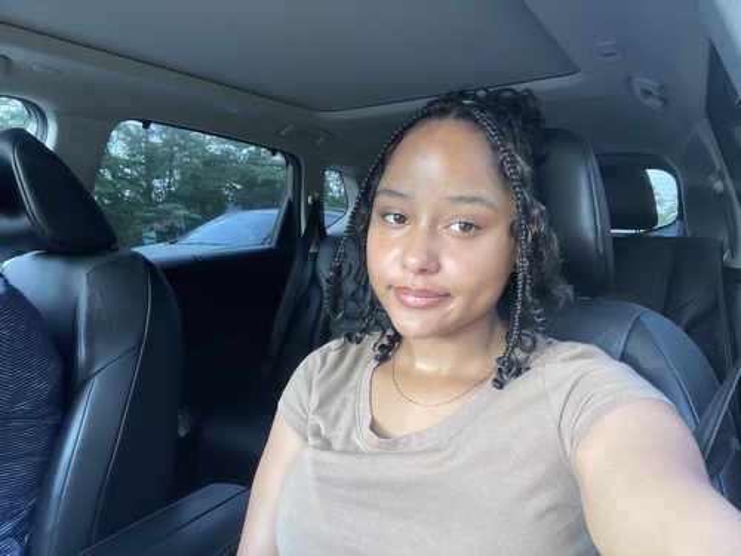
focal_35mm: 23
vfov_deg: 58.9
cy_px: 278
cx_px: 370
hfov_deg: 73.9
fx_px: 492
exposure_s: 1/121
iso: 64
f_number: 2.2
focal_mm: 2.71
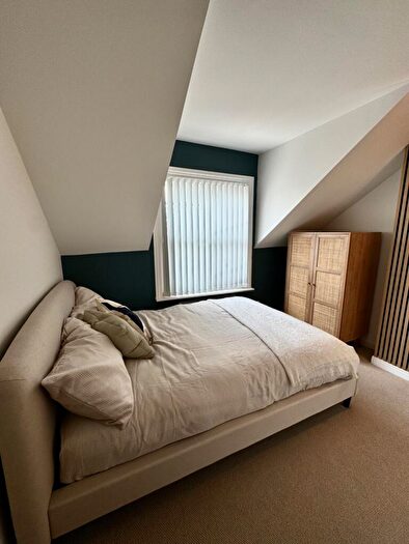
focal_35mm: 14
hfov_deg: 85.7
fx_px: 220
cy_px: 272
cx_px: 204
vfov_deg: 102.1
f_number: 2.2
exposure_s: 1/99
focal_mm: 2.22
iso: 80
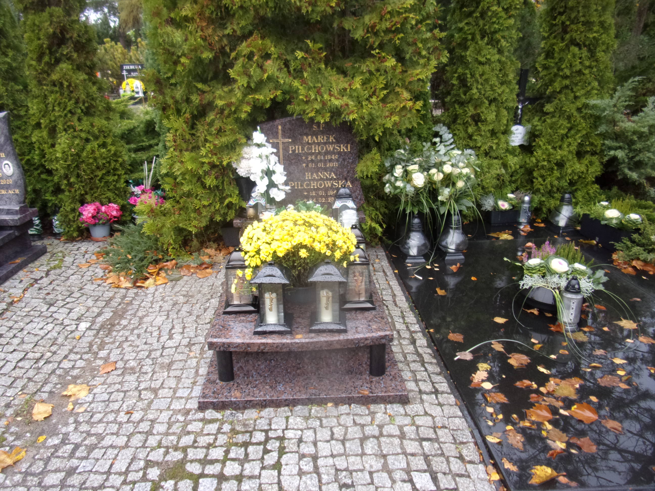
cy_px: 246
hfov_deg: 71.6
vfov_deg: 56.8
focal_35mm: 24
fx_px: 454
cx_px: 328
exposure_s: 1/50
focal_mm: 4.3
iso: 80
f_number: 3.3
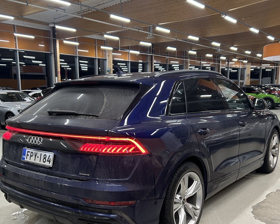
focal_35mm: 37
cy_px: 149
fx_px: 307
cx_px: 130
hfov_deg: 49.1
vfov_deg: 39.6
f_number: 1.5
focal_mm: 5.7
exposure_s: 1/100
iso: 125
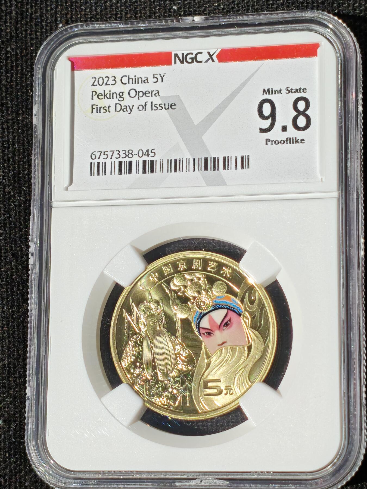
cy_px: 244
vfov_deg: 19.3
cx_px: 184
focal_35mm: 102
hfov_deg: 14.5
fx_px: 1442
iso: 50
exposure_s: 1/3826
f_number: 1.5
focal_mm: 4.94
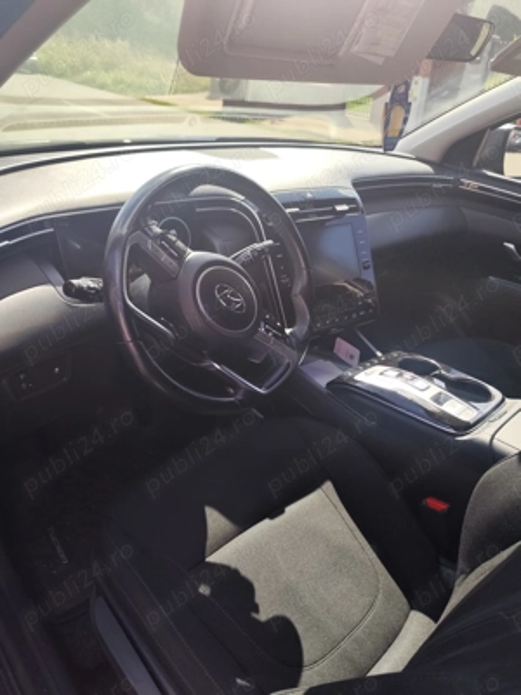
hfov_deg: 58.9
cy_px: 348
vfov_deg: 73.9
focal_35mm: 23
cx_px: 260
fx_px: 462
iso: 50
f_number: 1.65
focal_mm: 6.14
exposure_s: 1/476
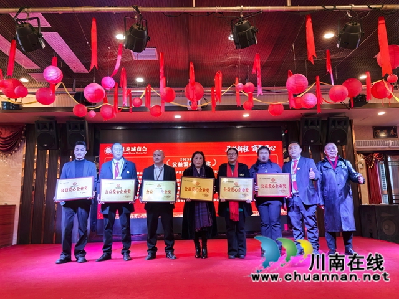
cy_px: 150
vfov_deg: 51.4
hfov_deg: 65.3
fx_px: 311
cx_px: 200
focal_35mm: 27
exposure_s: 1/100
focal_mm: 5.52
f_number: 1.9
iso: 64
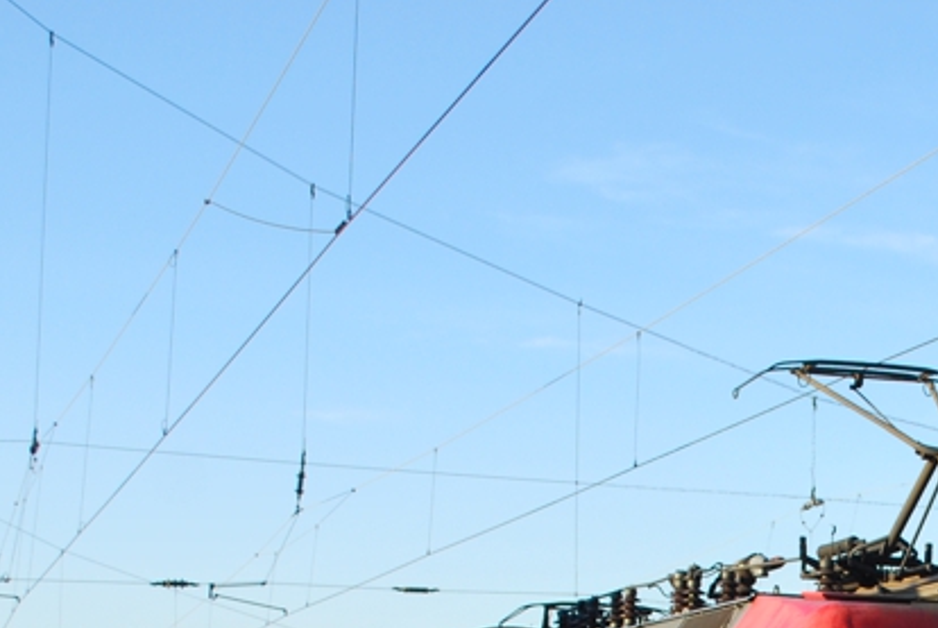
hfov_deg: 17.6
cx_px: 956
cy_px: 899
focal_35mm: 113
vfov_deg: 11.7
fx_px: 2947
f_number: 5.6
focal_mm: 26
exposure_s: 1/400
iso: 200
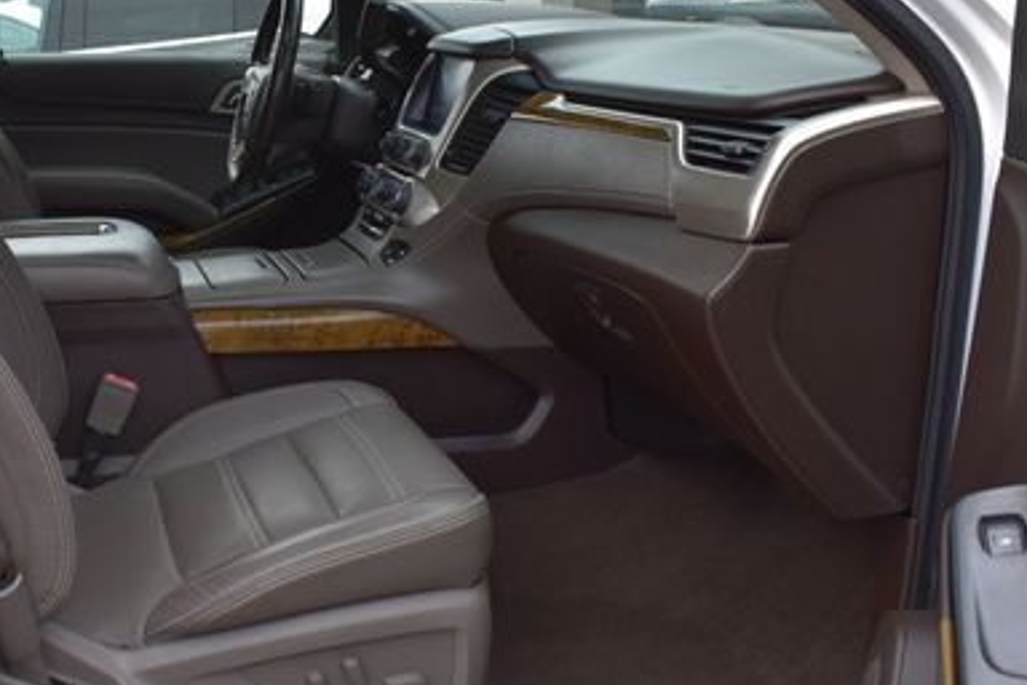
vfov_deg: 29.8
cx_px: 361
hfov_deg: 43.1
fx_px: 1284
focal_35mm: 45
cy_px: 302
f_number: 8
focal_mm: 18
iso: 400
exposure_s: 1/60
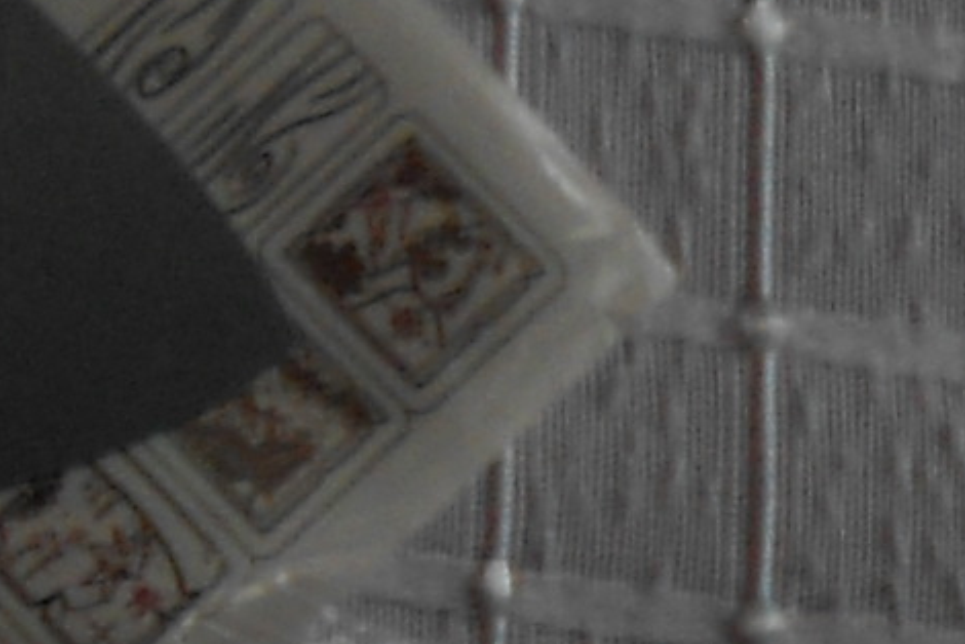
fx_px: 6196
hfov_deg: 7.6
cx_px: -2059
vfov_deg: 5.8
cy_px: 1298
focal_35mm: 231
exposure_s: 1/50
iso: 80
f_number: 3.6
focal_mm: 5.8
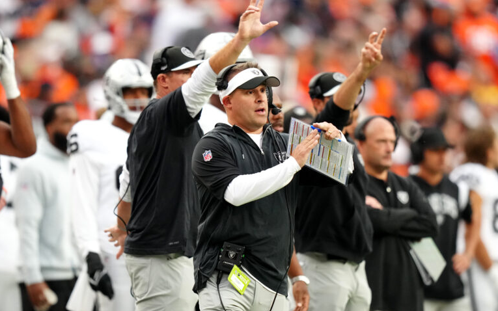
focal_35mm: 614
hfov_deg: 3.4
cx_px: 249
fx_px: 8333
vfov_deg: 2.1
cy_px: 161
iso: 3200
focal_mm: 400
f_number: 2.8
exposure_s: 1/4000
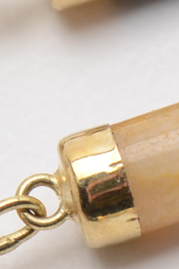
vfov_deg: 2.8
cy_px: 47
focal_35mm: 733
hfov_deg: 1.9
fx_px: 5470
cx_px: 310
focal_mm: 85
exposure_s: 1/125
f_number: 16
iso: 200
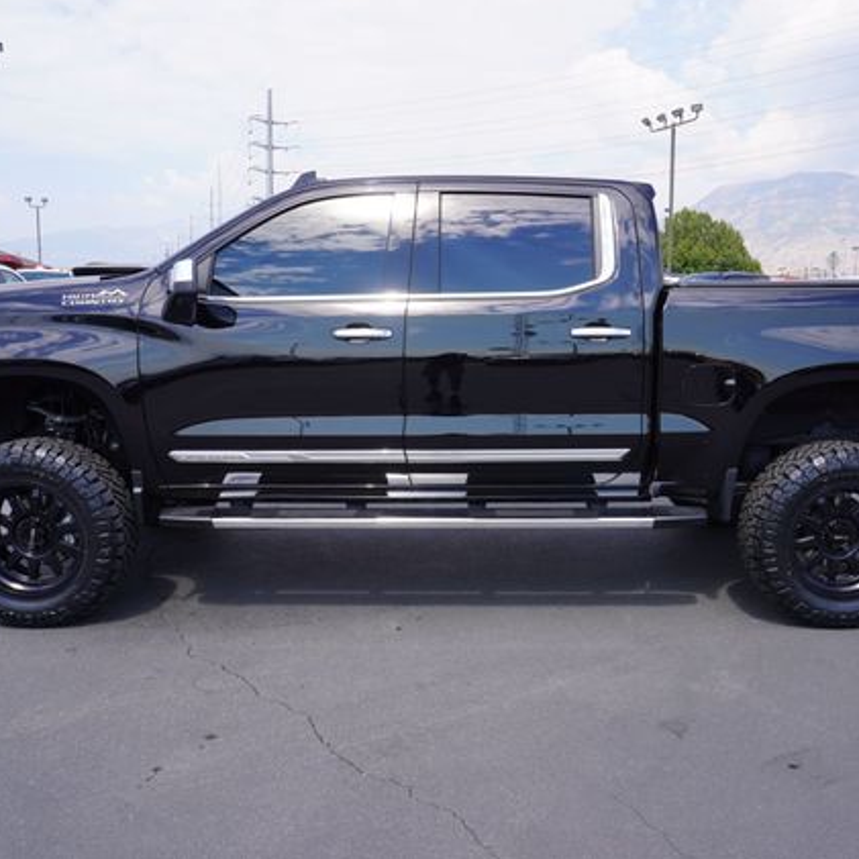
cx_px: 467
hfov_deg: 52.5
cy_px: 426
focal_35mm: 31
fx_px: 870
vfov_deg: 52.5
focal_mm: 16
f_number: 9
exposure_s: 1/125
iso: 100
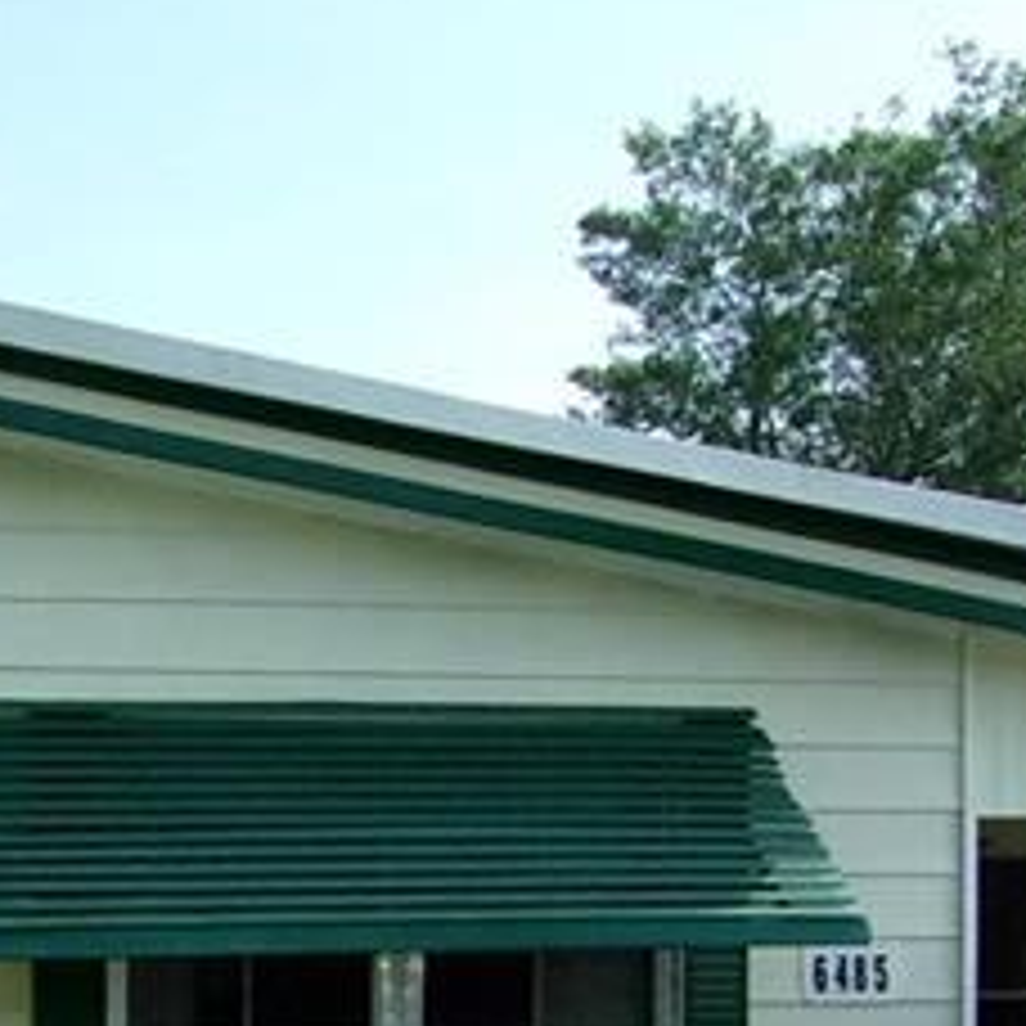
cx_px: -130
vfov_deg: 15.5
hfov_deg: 15.8
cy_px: 1336
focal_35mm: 107
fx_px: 3588
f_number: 10.4
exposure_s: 1/200
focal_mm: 4.9
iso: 200
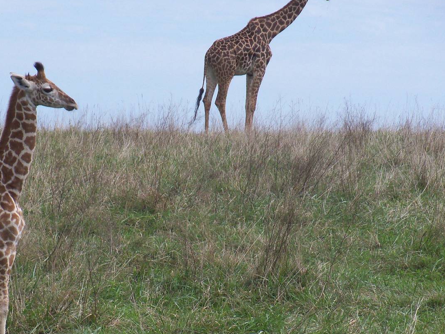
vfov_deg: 5.8
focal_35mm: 258
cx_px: 163
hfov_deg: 7.7
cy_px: 193
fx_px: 3317
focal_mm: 30.5
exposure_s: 1/1600
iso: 160
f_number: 4.3
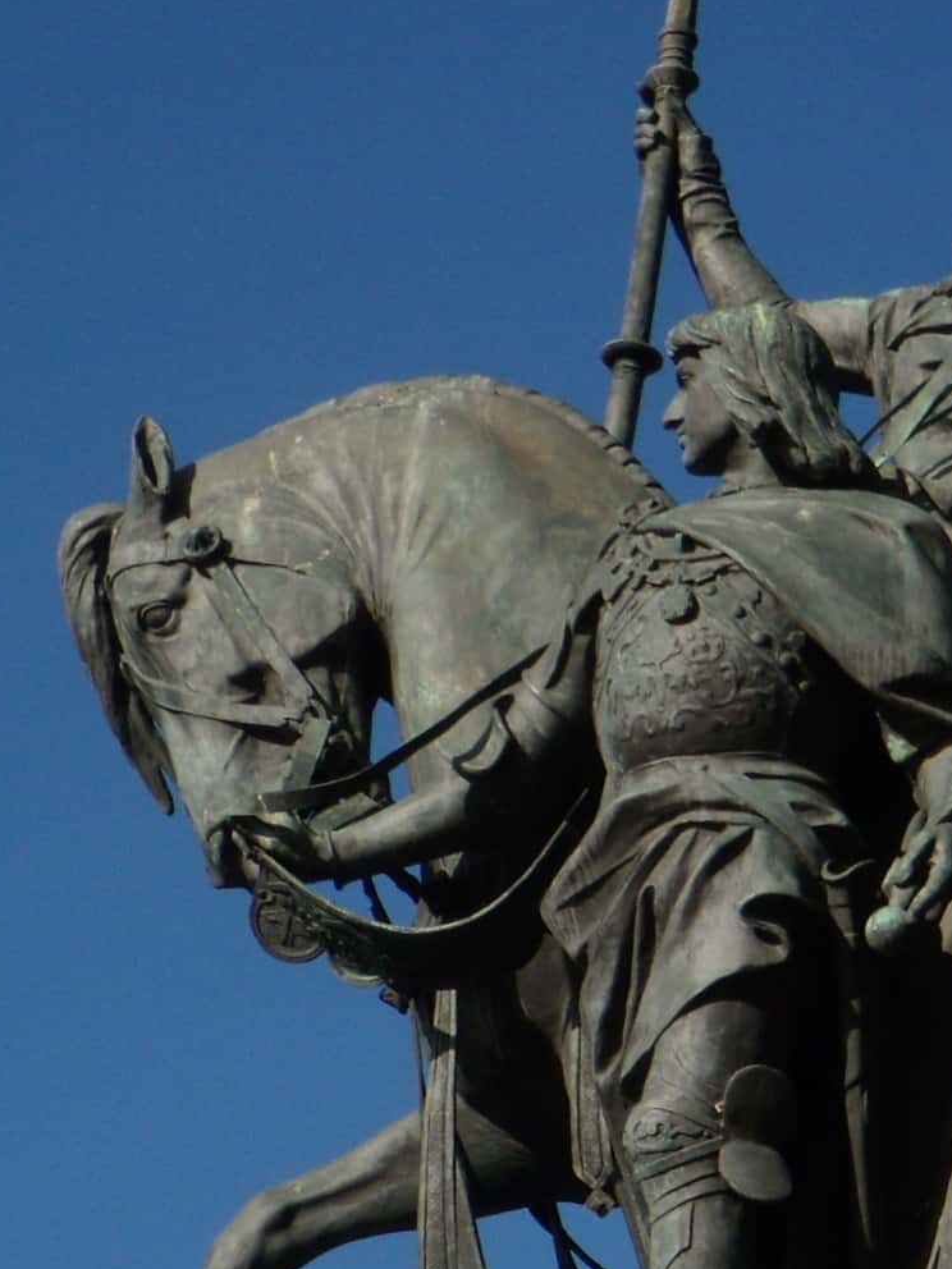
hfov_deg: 7.8
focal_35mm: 190
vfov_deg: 10.4
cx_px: 889
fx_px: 6967
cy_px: 691
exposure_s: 1/357
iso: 64
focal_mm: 15.4
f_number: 6.7
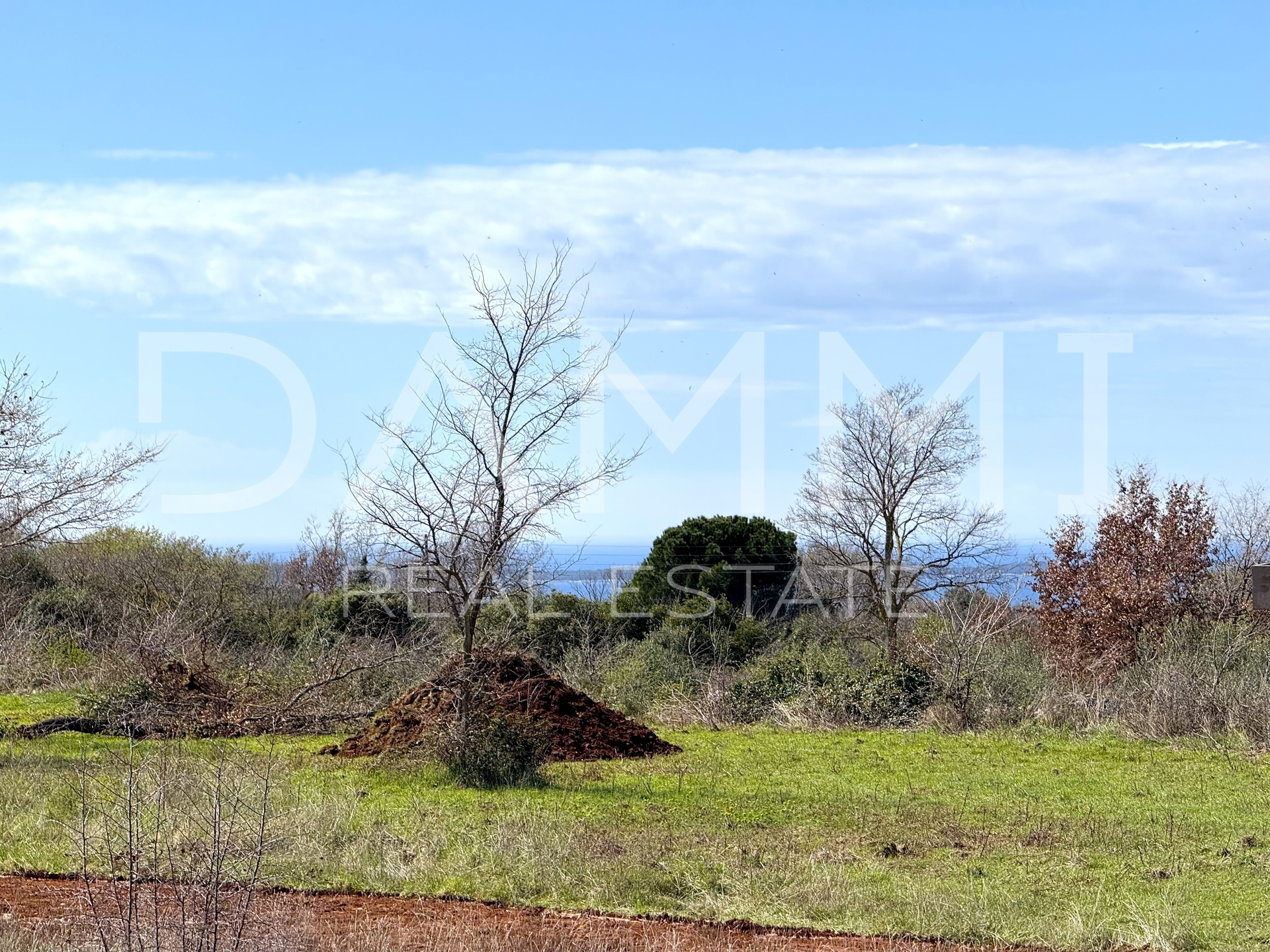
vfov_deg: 12.3
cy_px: 476
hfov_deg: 16.4
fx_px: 4403
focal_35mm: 120
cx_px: 635
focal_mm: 15.66
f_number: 2.8
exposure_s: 1/2439
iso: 50
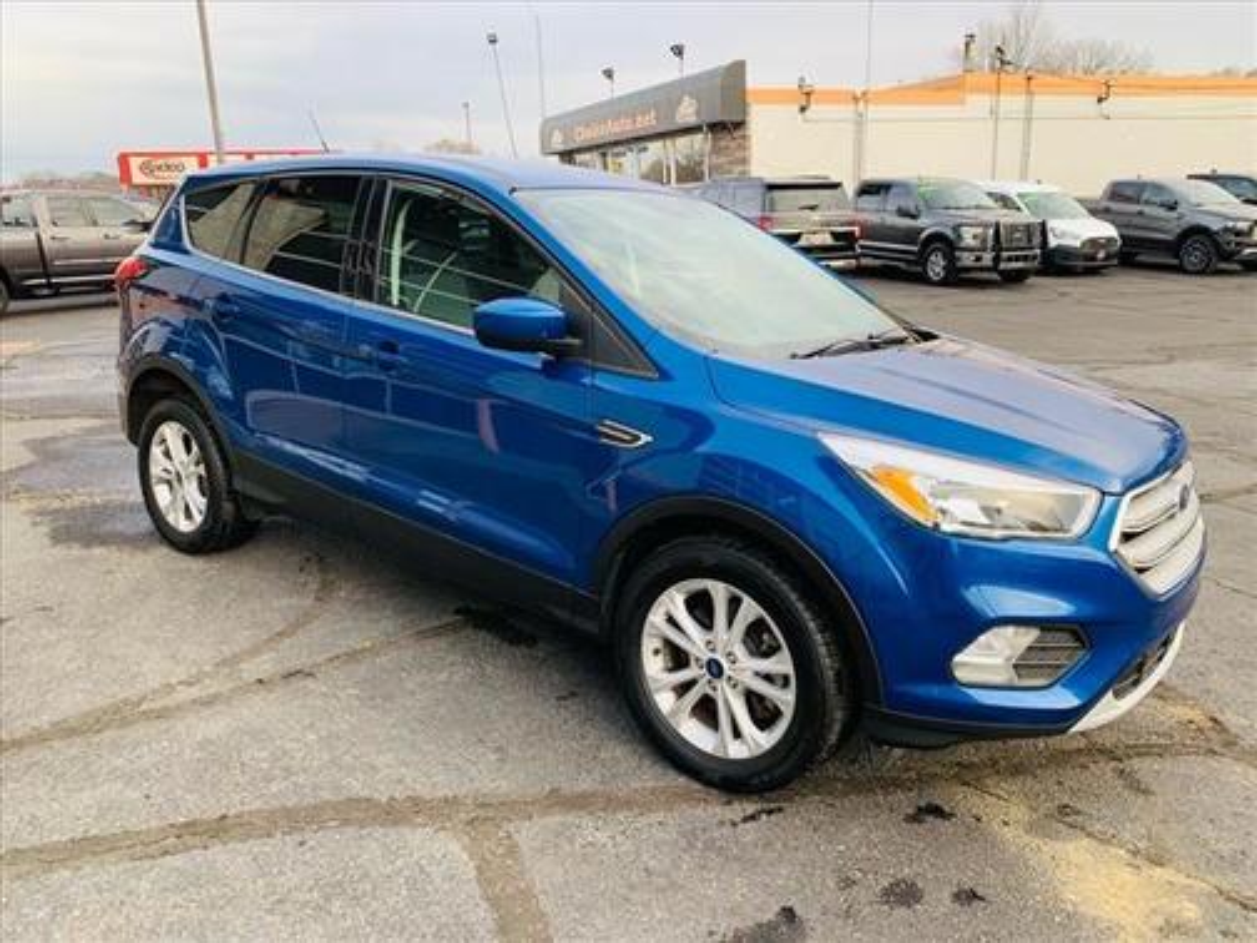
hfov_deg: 67.3
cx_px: 628
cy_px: 472
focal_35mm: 26
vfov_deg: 53.1
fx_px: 944
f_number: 1.8
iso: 25
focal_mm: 4.25
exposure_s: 1/175
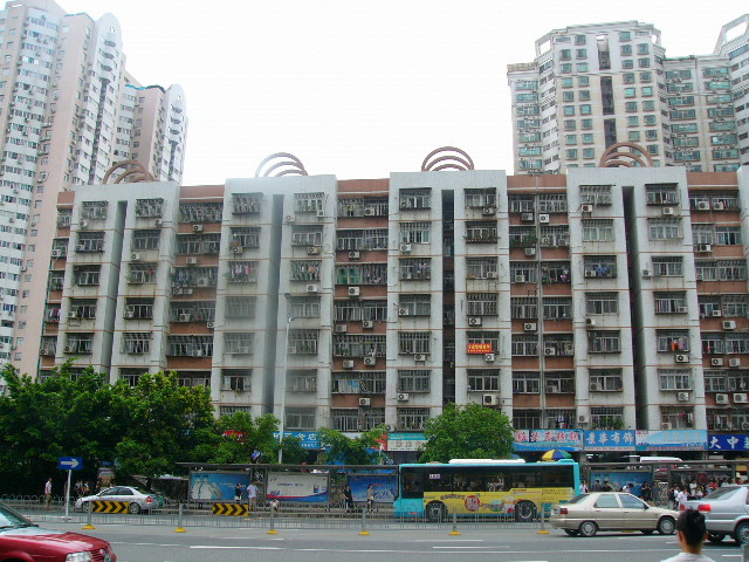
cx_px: 374
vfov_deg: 39.7
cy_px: 281
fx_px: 779
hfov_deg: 51.4
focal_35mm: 36
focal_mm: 6
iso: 50
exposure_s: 1/160
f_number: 4
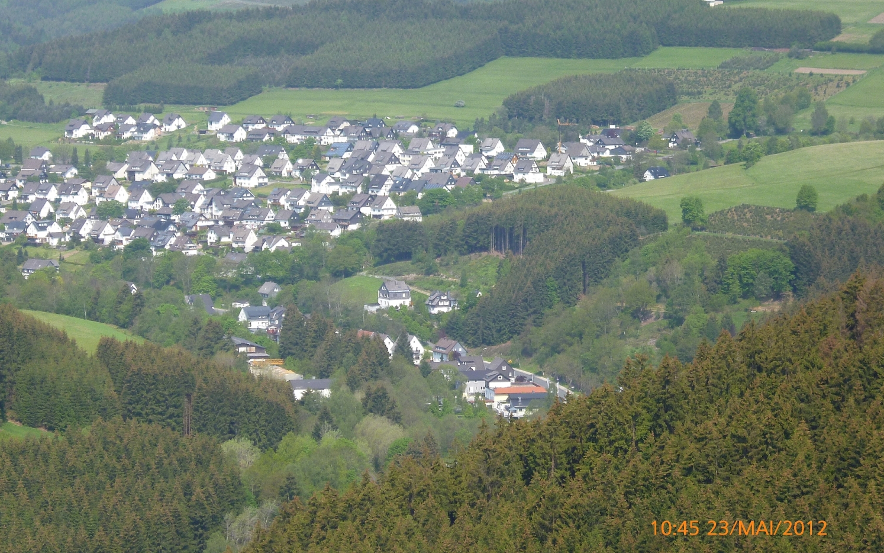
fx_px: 3590
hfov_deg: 14.0
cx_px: 441
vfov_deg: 8.8
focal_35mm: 149
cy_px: 261
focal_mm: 20
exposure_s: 1/160
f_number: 6.5
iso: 100
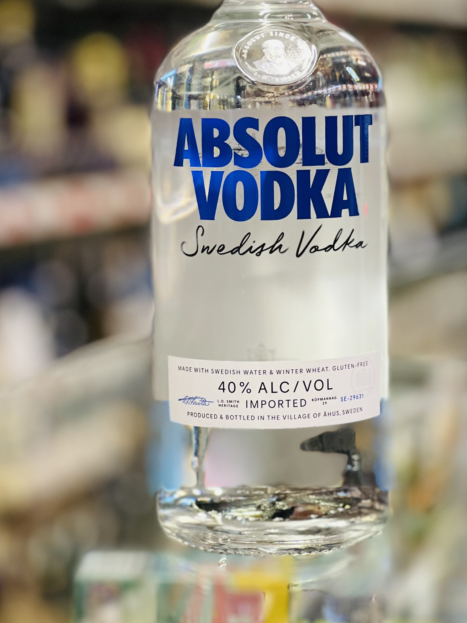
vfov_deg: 17.0
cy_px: 178
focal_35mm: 115
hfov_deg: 12.9
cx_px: 261
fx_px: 2069
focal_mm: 9
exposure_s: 1/40
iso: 200
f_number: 2.8
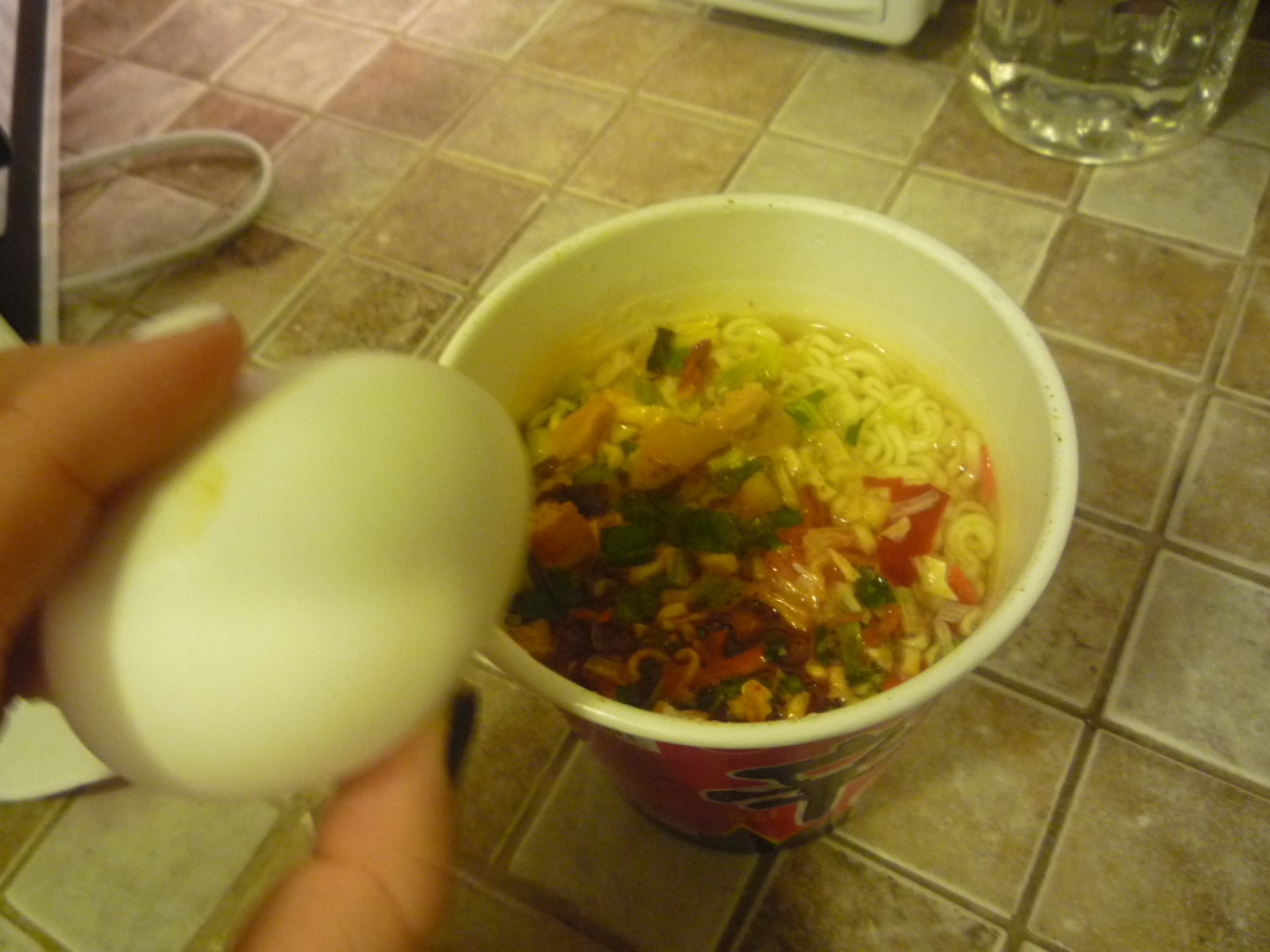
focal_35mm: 30
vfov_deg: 46.8
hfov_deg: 60.0
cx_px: 635
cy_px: 476
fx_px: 1101
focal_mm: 5.2
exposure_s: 1/8
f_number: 3.3
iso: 400
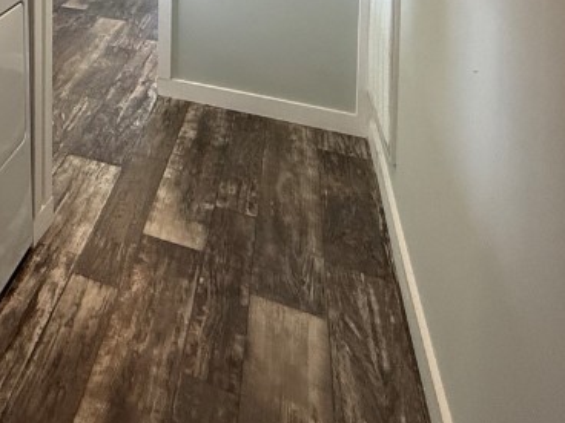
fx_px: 637
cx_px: -86
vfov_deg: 28.5
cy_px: -156
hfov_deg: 37.9
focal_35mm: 39
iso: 320
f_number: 2.2
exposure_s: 1/120
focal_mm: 2.22
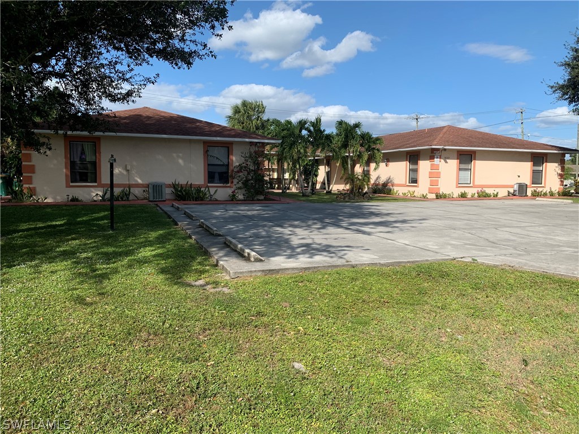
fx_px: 435
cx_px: 290
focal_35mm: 26
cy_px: 217
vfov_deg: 53.1
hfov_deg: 67.3
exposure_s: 1/2114
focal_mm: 4.25
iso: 25
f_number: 1.8
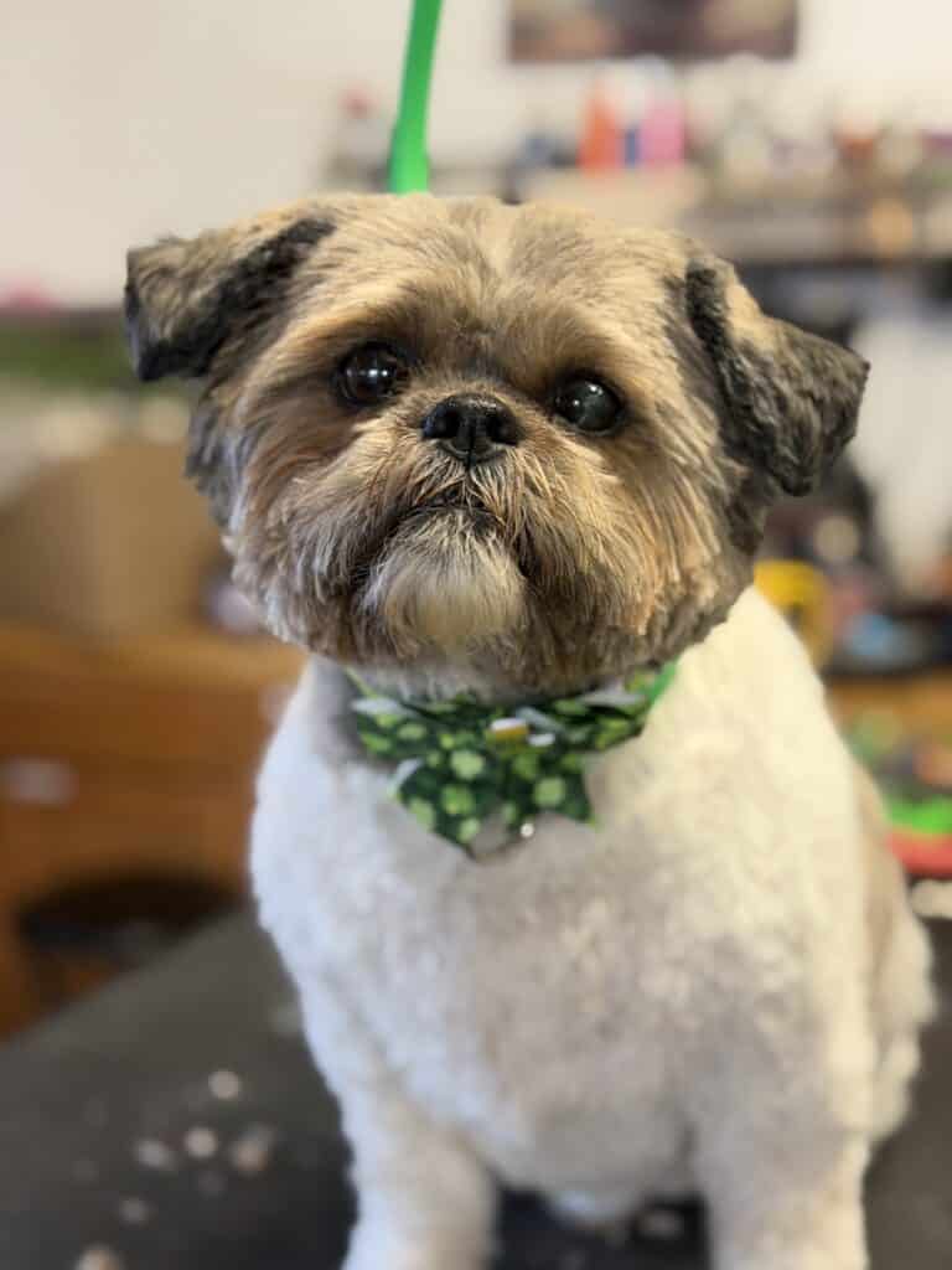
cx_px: 476
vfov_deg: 39.7
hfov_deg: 30.3
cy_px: 635
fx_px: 1760
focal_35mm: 48
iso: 160
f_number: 1.78
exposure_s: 1/60
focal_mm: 6.76
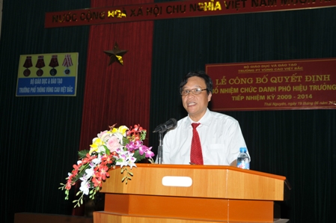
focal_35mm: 51
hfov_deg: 38.9
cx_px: 168
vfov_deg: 26.4
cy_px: 112
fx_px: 475
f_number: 6.3
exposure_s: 1/60
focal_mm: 34
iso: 200
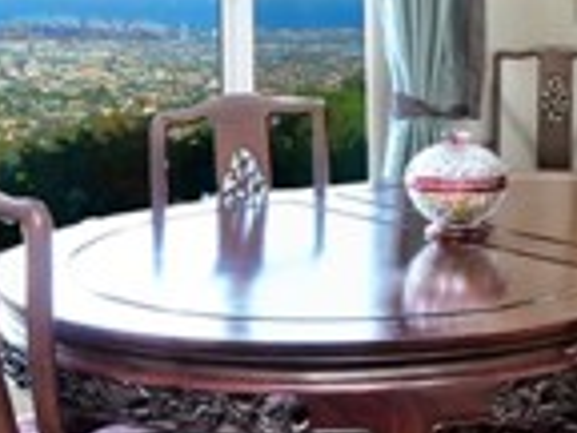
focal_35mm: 71
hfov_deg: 25.8
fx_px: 1183
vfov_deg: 20.0
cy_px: -12
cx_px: 593
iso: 2500
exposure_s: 1/100
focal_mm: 8
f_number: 5.6
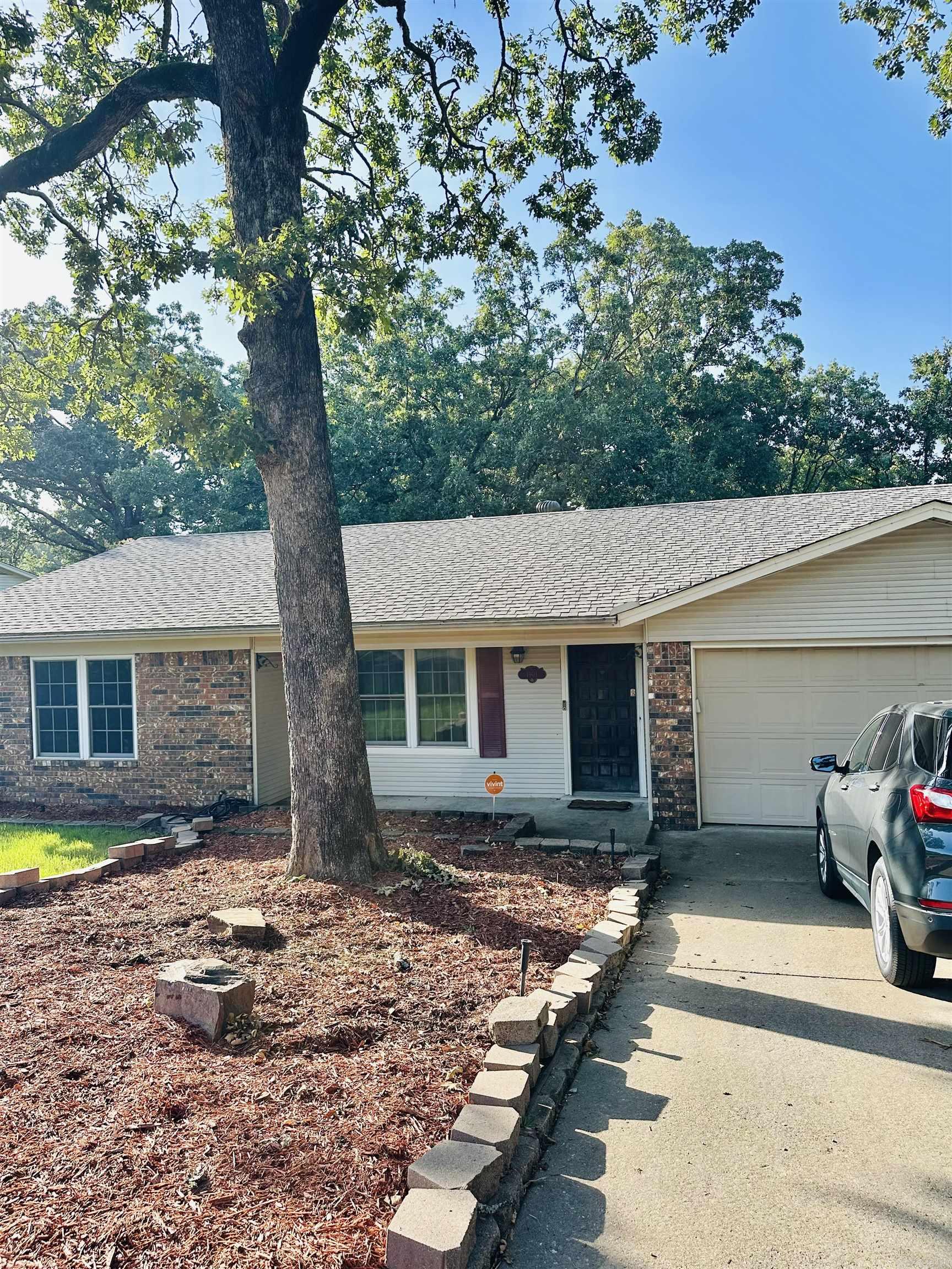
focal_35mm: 24
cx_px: 476
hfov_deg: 56.8
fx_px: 880
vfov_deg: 71.6
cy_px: 634
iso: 80
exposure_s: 1/887
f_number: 1.78
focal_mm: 6.86
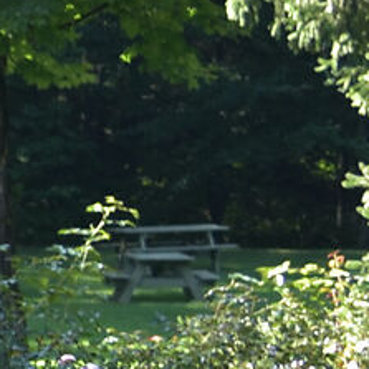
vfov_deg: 4.0
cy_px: 217
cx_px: -1603
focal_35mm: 439
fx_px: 5294
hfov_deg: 3.6
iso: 100
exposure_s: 1/80
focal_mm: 48
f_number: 4.5
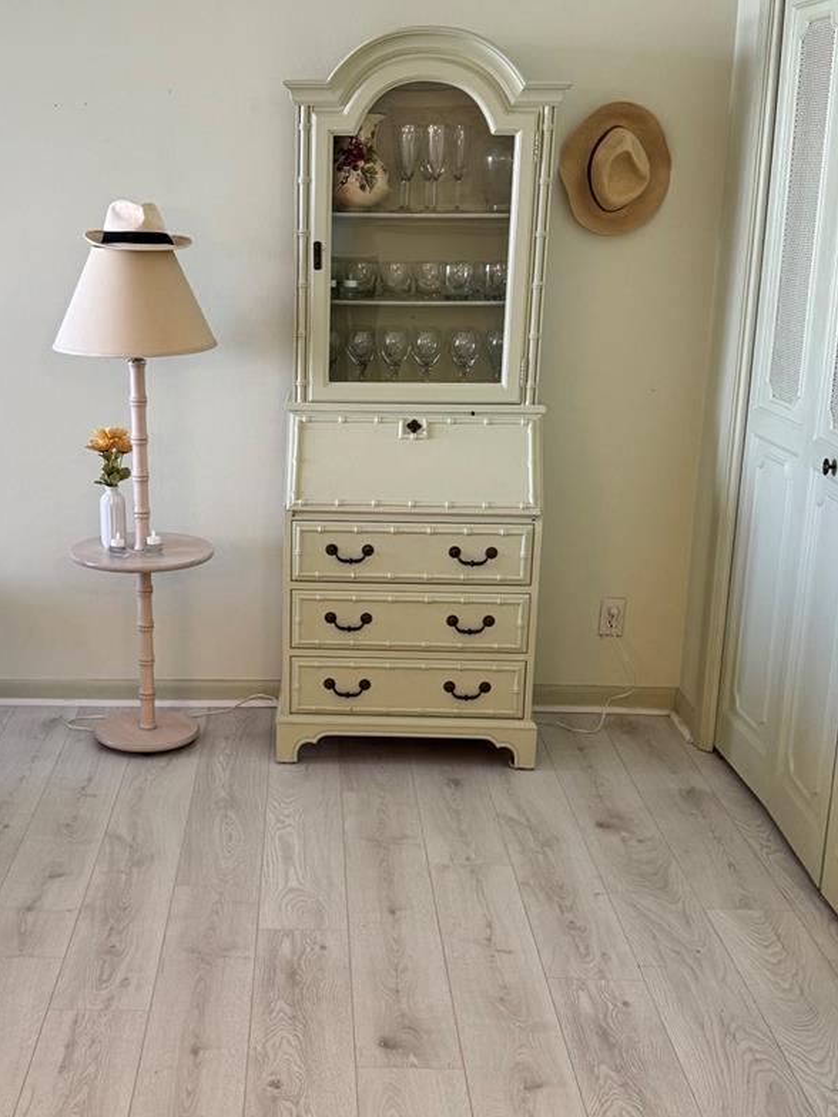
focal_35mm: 47
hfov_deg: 30.7
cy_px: 615
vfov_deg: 40.4
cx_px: 292
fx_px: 1517
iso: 160
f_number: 1.78
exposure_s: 1/120
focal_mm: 6.76
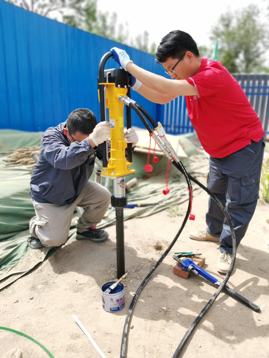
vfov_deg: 67.3
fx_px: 269
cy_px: 179
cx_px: 134
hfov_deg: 53.1
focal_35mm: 26
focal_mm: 4.66
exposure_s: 1/970
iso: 50
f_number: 1.4
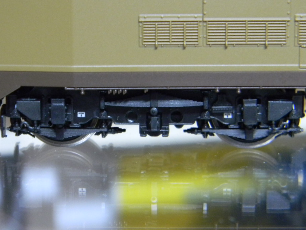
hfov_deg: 18.7
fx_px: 928
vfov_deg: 14.1
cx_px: 153
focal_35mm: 105
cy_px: 115
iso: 400
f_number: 4.7
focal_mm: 19
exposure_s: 1/2.8
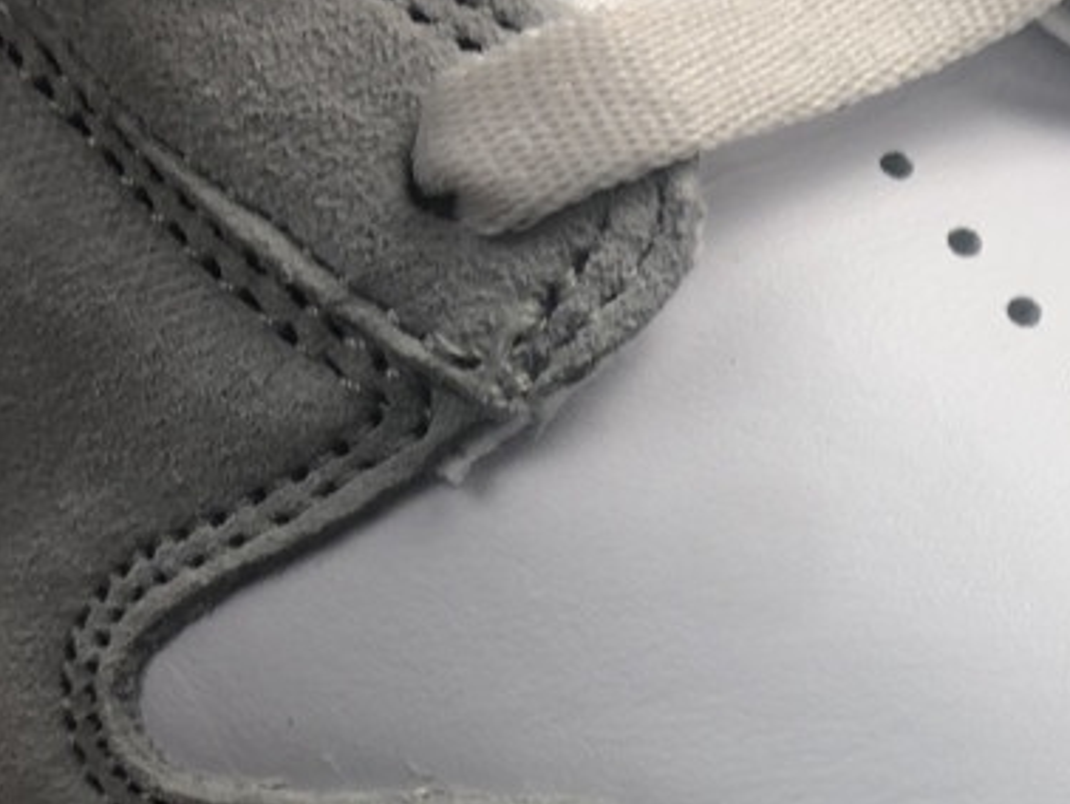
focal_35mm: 74
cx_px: 1090
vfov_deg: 19.0
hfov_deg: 25.0
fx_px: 2289
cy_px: 917
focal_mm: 4
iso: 32
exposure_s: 1/100
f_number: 1.8
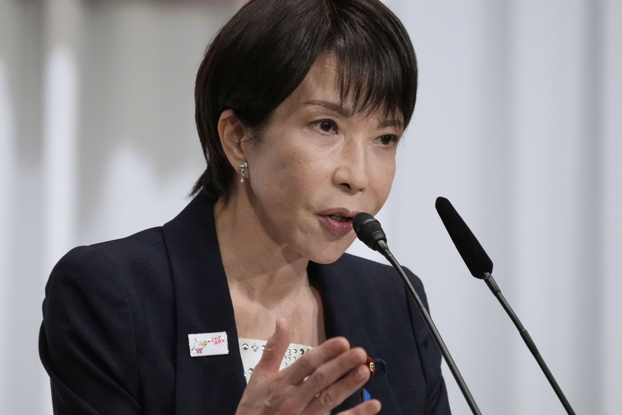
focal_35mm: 900
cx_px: 311
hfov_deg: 2.3
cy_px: 208
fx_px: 15549
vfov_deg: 1.5
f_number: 6.3
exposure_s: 1/250
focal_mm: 600
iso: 6400
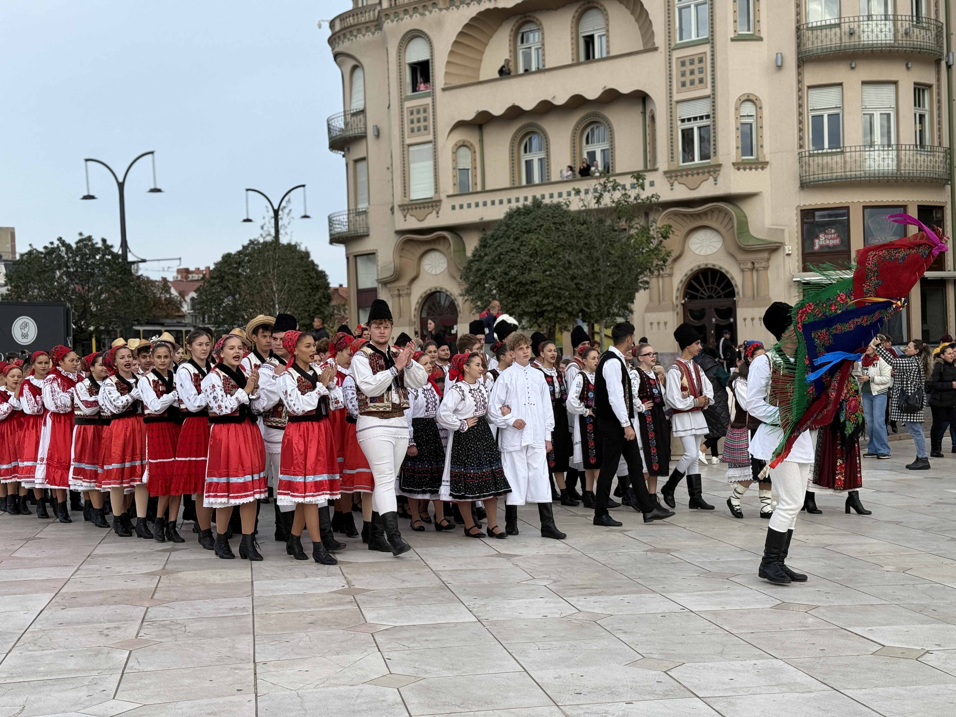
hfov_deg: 39.7
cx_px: 478
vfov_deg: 30.3
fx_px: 1326
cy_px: 358
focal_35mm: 48
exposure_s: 1/1980
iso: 64
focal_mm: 6.76
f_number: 1.78
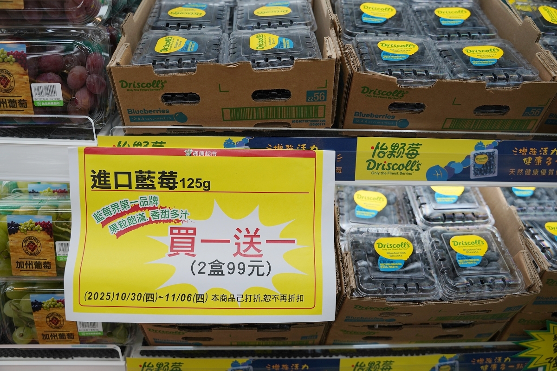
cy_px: 186
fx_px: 449
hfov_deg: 63.7
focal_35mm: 29
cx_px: 278
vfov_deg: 45.0
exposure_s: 1/160
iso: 400
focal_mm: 29
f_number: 4
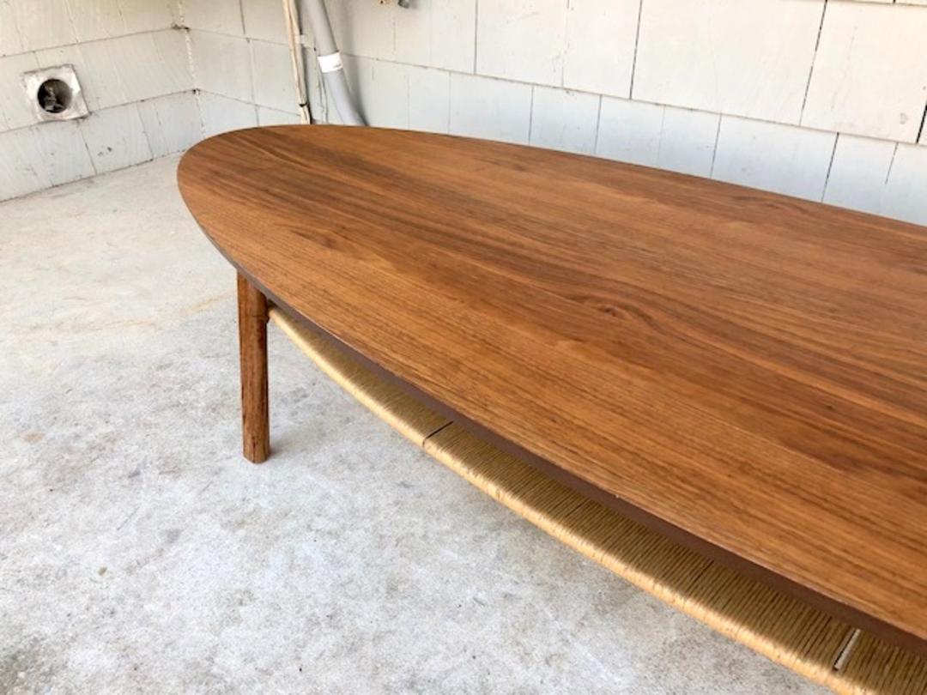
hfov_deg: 61.7
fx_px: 777
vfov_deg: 48.2
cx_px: 464
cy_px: 348
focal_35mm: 29
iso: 64
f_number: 1.8
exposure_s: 1/120
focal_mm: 3.99
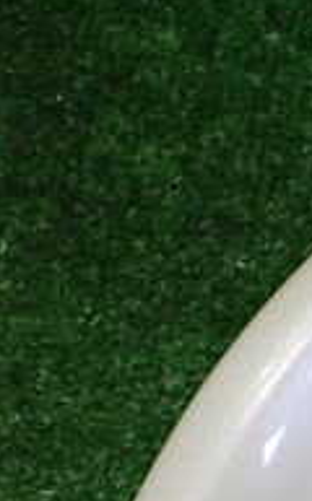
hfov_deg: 12.9
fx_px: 1352
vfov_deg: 20.4
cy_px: 491
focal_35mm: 99
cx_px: 359
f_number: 2.3
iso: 640
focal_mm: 5.4
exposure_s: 1/125
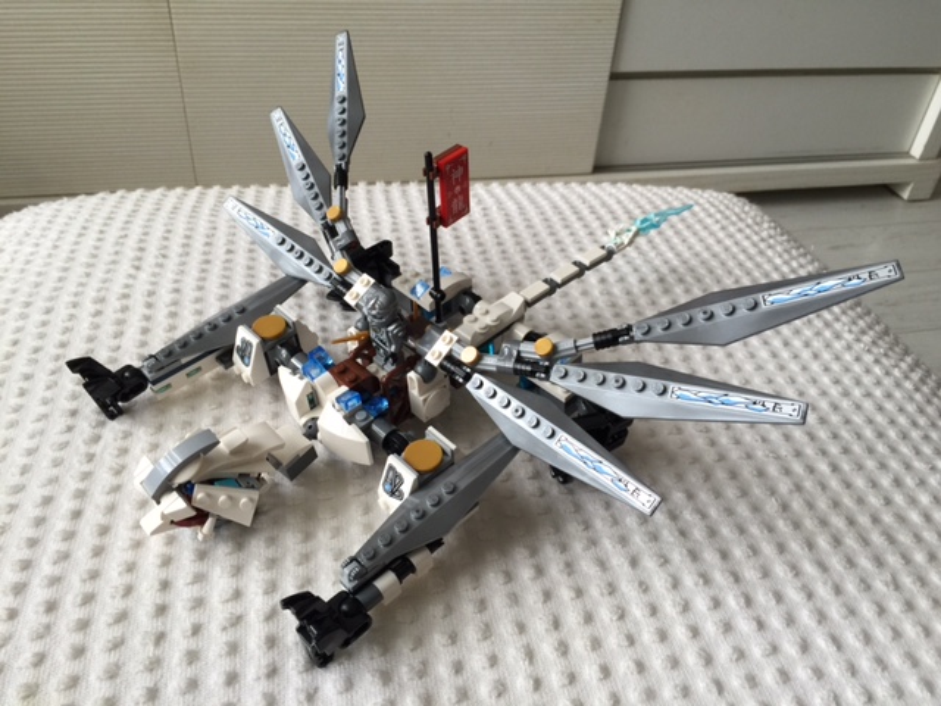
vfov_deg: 48.2
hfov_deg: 61.7
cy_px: 353
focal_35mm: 29
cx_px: 470
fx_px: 788
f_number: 2.2
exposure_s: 1/30
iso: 32
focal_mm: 4.15
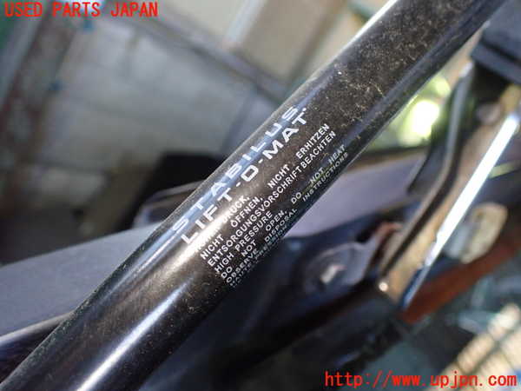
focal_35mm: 30
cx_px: 260
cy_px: 196
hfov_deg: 60.0
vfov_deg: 46.8
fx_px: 452
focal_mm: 5.4
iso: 640
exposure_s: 1/125
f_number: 2.3
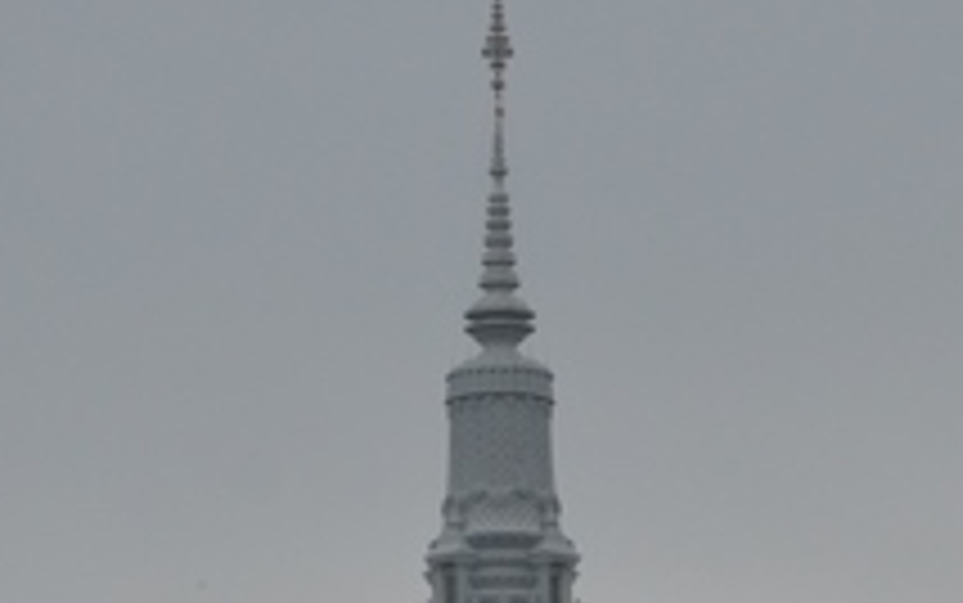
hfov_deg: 4.3
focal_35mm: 487
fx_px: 12776
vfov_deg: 2.7
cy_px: 421
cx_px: 747
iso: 640
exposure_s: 1/200
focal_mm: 105
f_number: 7.1
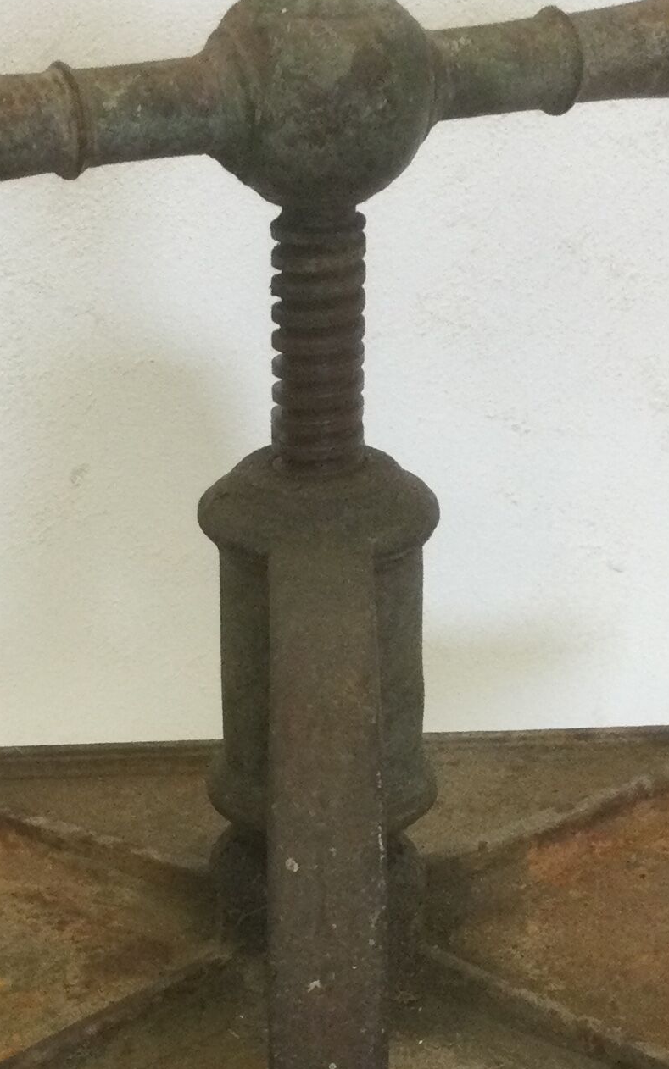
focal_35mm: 85
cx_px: 287
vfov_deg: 24.1
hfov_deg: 15.4
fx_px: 2479
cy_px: 815
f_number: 2.4
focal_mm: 3.3
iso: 50
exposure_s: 1/33
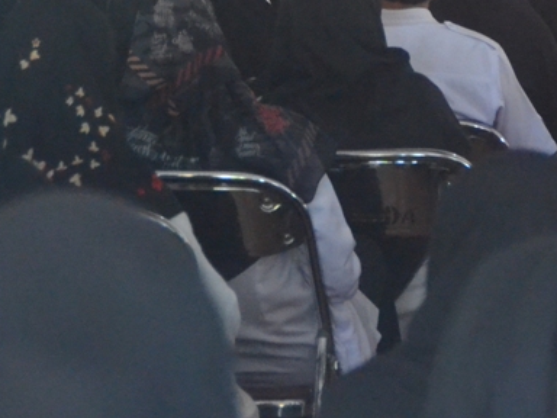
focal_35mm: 281
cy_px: -104
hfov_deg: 7.0
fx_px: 4529
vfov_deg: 5.3
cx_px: 715
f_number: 5
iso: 3200
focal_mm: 65
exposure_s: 1/80
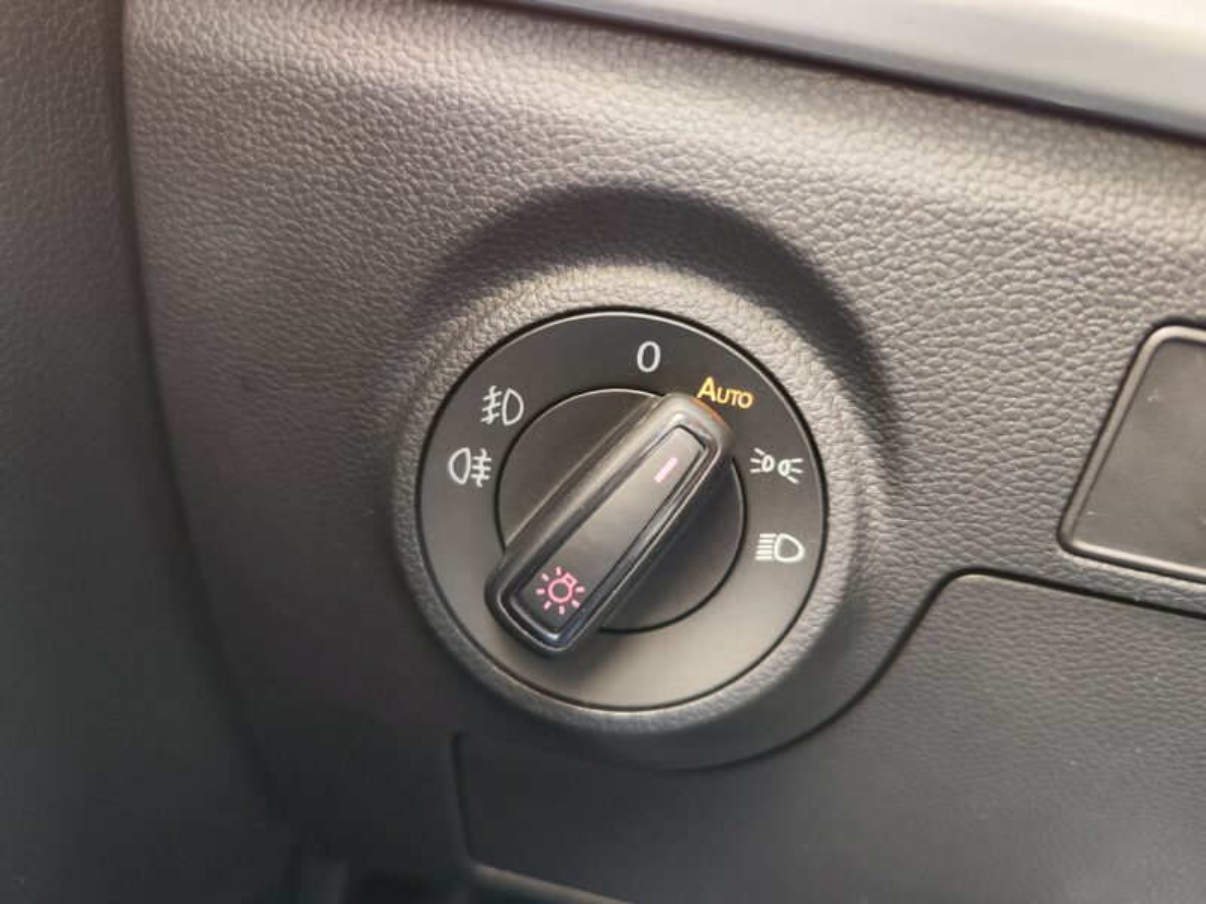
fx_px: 801
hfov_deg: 73.9
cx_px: 603
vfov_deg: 58.9
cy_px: 452
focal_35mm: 23
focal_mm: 7.01
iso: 907
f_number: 1.69
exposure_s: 1/33.3
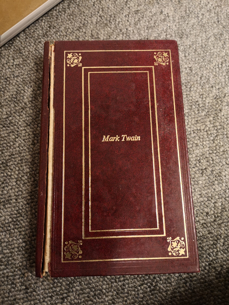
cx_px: 114
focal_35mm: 27
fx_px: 238
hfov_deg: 51.4
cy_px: 152
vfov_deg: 65.3
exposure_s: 1/33.3
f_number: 1.8
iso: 500
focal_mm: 5.58
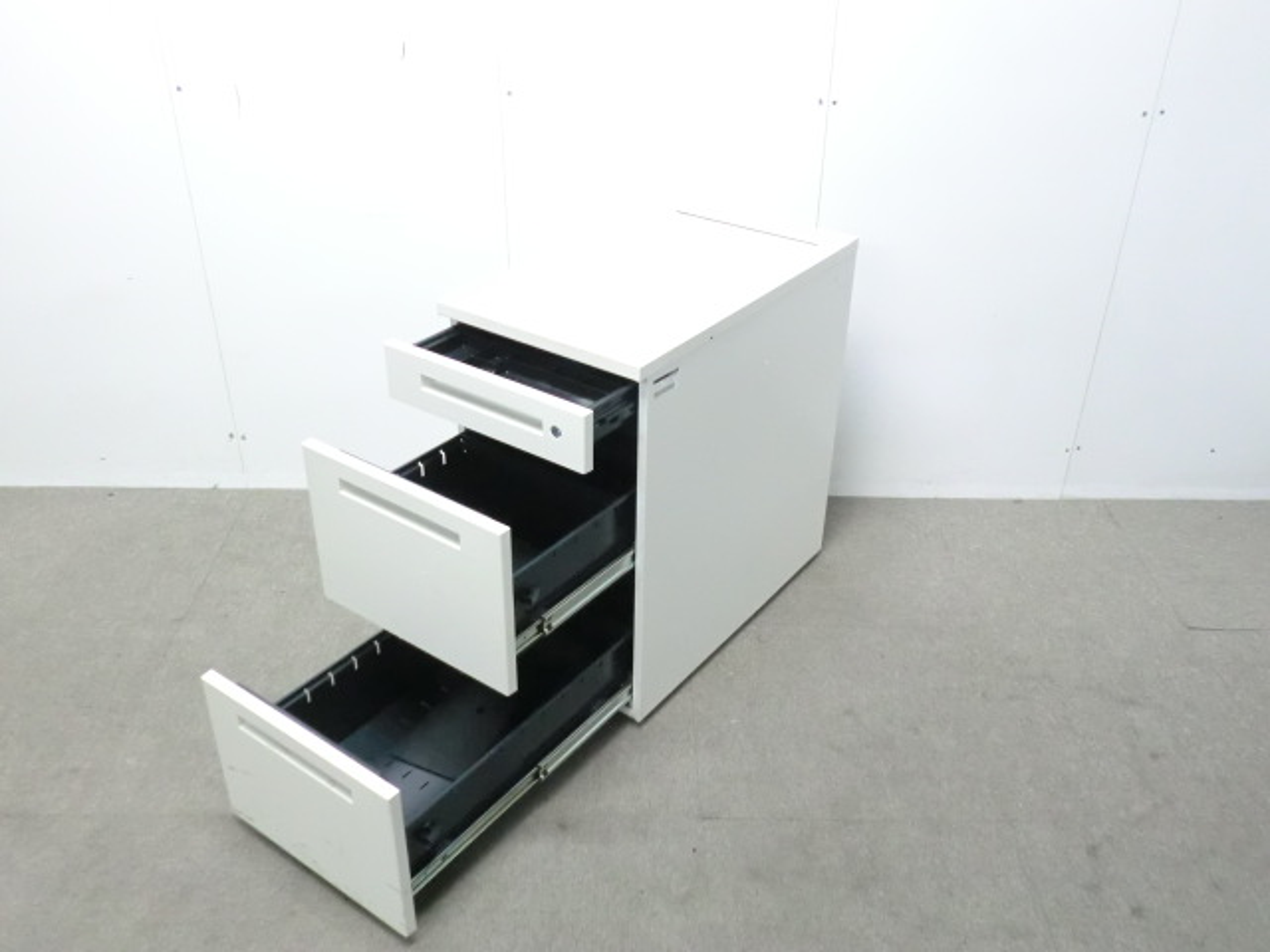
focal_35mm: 32
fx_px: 1174
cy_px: 476
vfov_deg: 44.2
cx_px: 635
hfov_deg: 56.8
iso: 800
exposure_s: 1/30
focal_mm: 5.8
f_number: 3.5
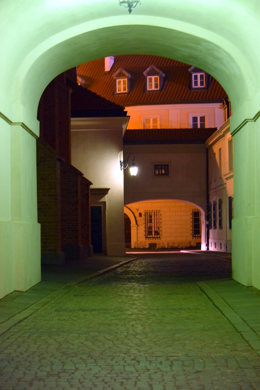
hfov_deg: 16.6
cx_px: 130
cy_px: 195
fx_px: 893
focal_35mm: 82
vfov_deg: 24.6
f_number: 4.5
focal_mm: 55
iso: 1600
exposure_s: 1/8
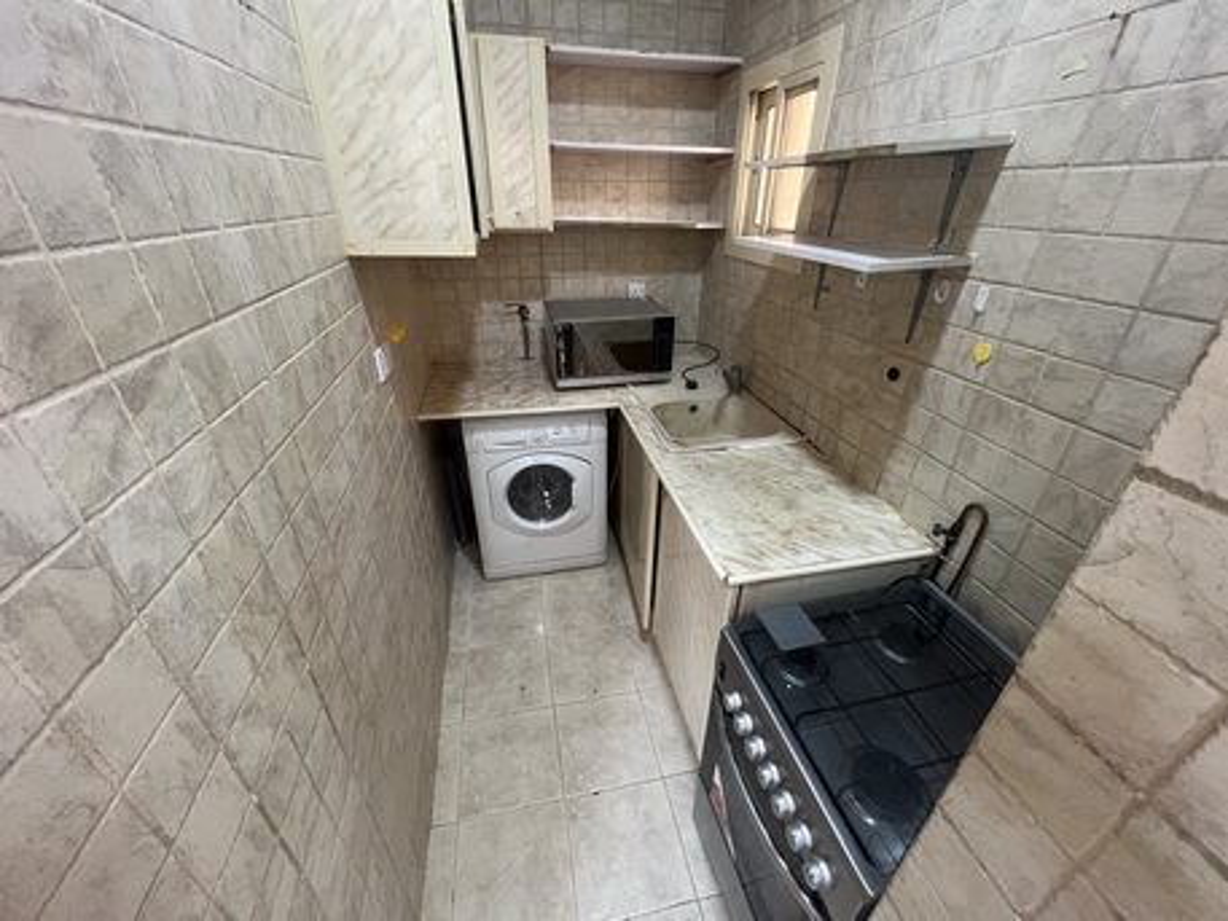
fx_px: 461
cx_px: 614
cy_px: 460
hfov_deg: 106.2
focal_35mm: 13
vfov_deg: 89.9
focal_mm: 1.57
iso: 320
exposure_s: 1/50
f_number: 1.8
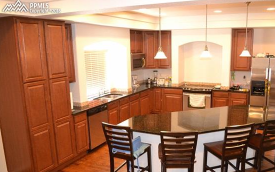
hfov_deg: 59.4
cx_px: 158
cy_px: 104
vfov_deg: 39.3
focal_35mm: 32
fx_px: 240
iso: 2200
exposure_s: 1/60
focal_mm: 18
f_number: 3.5
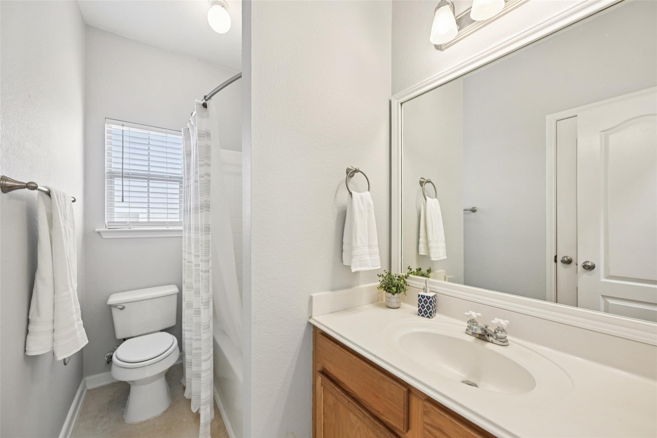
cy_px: 219
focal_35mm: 14
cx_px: 328
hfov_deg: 104.3
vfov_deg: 81.2
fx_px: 255
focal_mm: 14
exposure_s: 1/15
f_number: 5.6
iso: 220
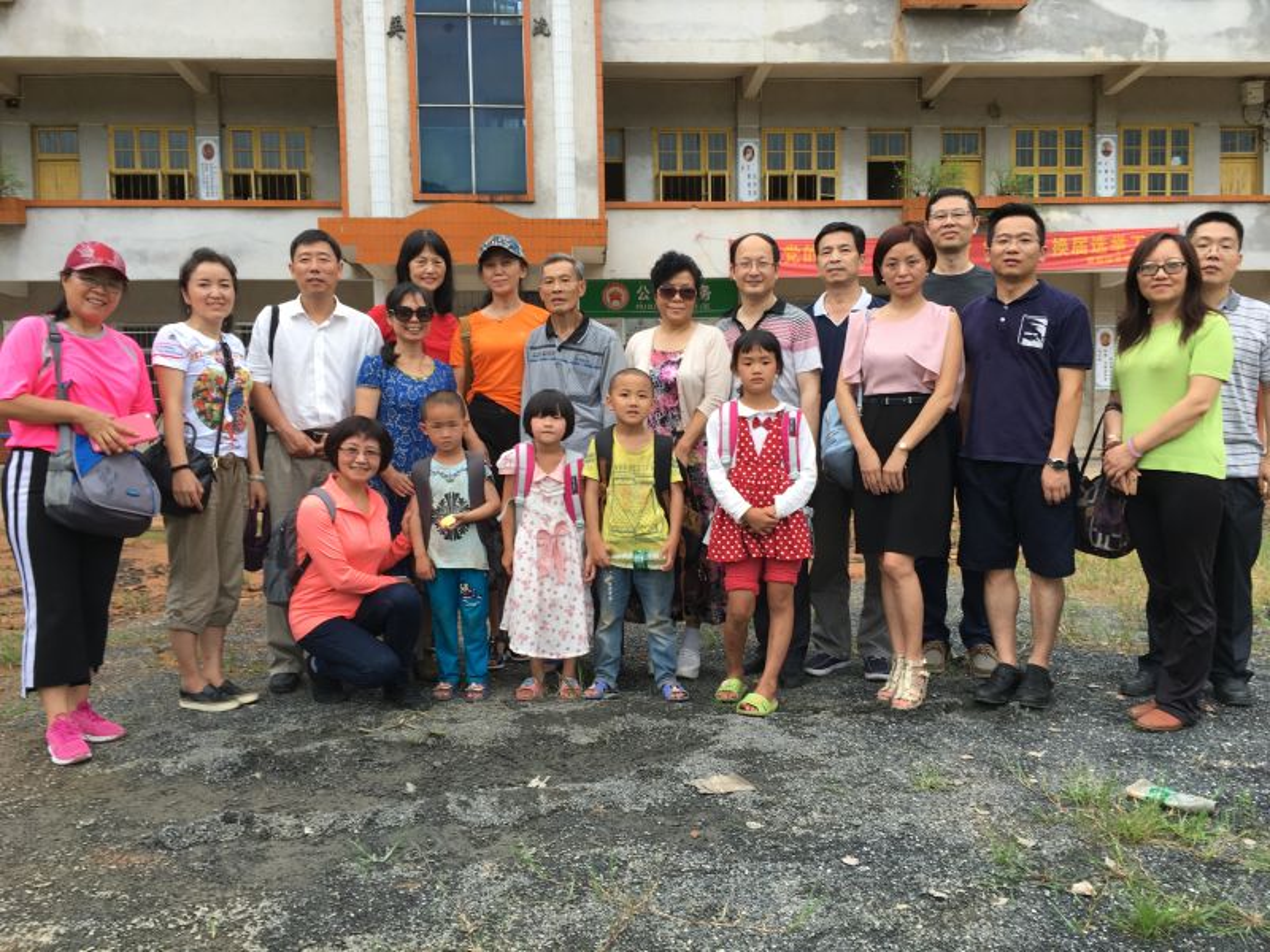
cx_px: 635
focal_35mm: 29
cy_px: 476
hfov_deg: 61.7
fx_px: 1064
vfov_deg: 48.2
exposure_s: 1/131
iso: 25
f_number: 2.2
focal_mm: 4.15
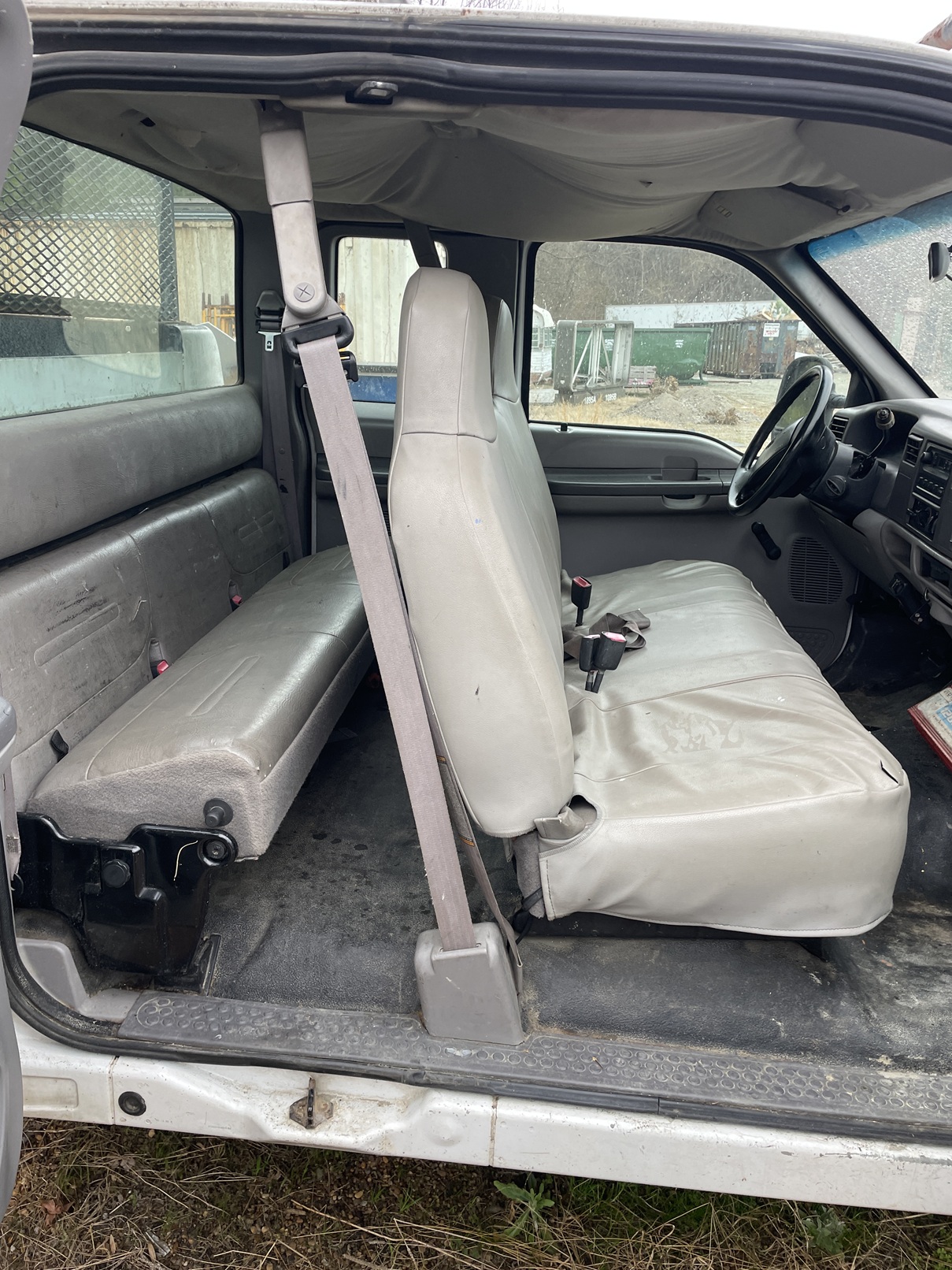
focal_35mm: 26
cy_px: 635
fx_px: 953
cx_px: 476
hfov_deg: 53.1
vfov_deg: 67.3
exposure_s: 1/121
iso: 64
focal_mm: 4.2
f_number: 1.6
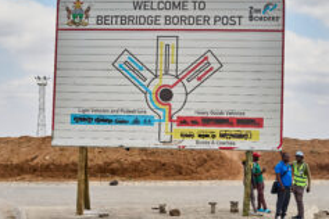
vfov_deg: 22.9
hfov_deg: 33.9
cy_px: 138
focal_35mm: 59
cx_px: 162
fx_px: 539
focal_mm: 35
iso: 640
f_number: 4
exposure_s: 1/4000
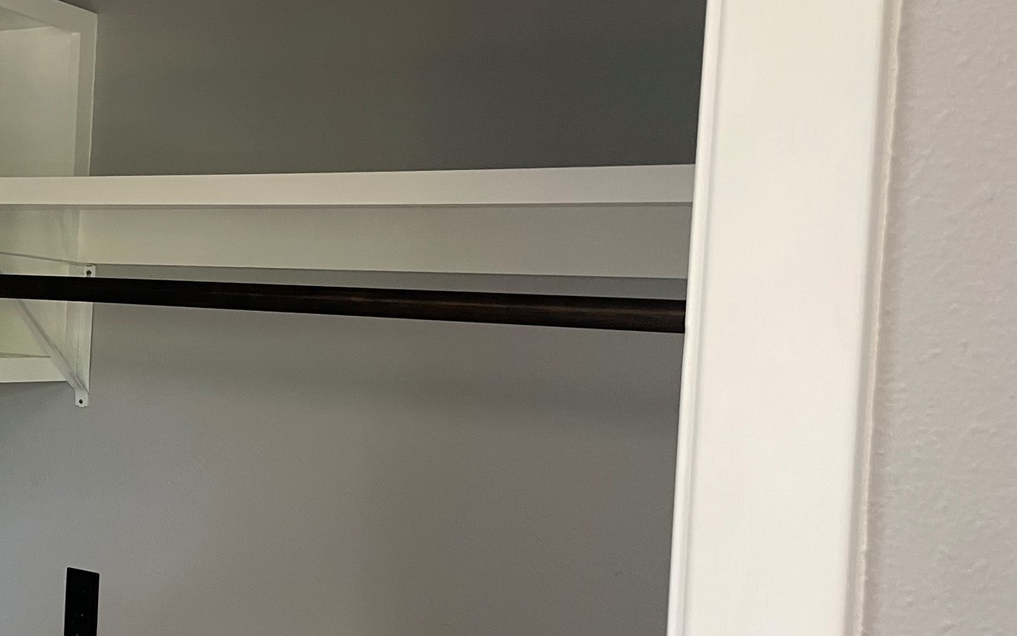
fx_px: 1275
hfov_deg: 41.4
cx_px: 188
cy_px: 319
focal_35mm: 46
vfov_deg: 28.0
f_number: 1.6
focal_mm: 4.2
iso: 250
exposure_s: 1/60
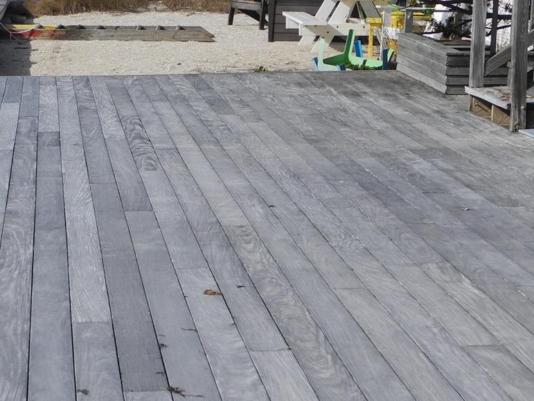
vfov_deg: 14.6
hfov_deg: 19.4
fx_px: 1558
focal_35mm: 101
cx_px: 200
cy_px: 207
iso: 100
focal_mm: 8.1
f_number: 4
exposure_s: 1/955
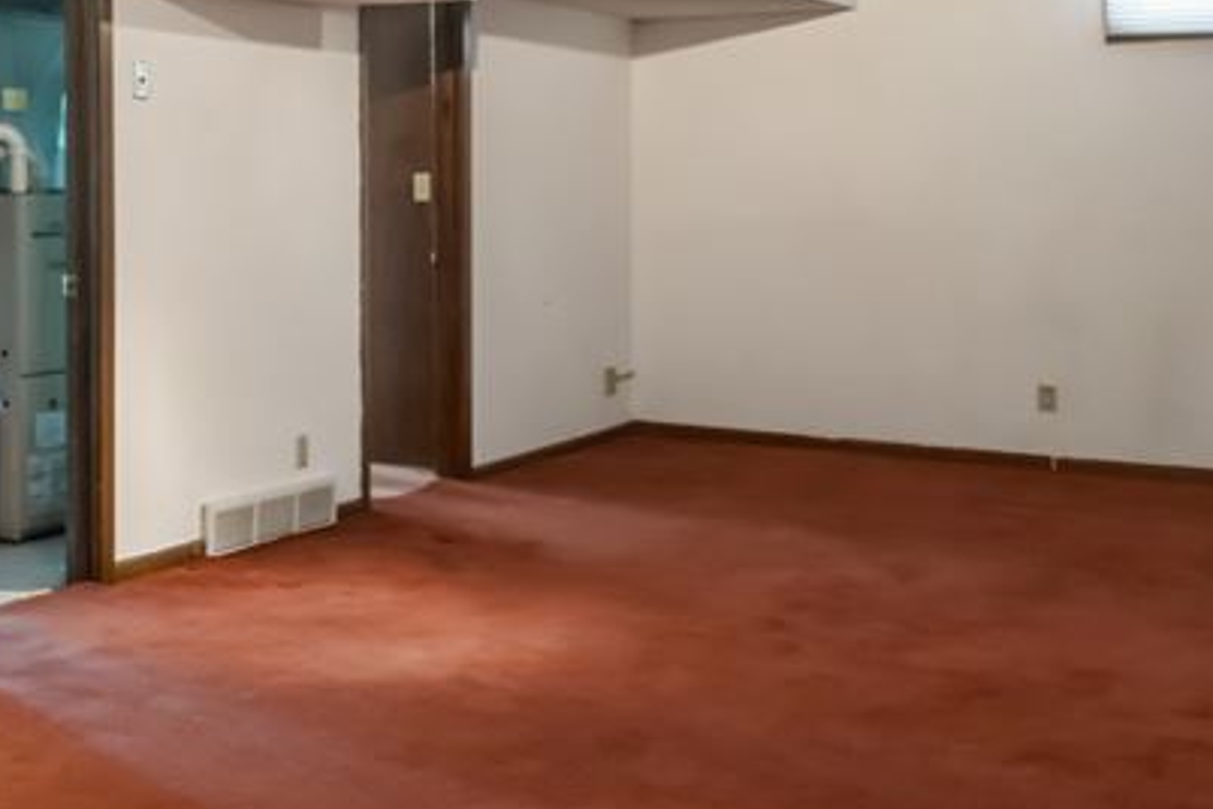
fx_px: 1718
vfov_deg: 26.1
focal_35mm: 51
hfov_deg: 36.3
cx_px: 109
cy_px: 189
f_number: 10
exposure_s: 1.3
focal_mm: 16
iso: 400
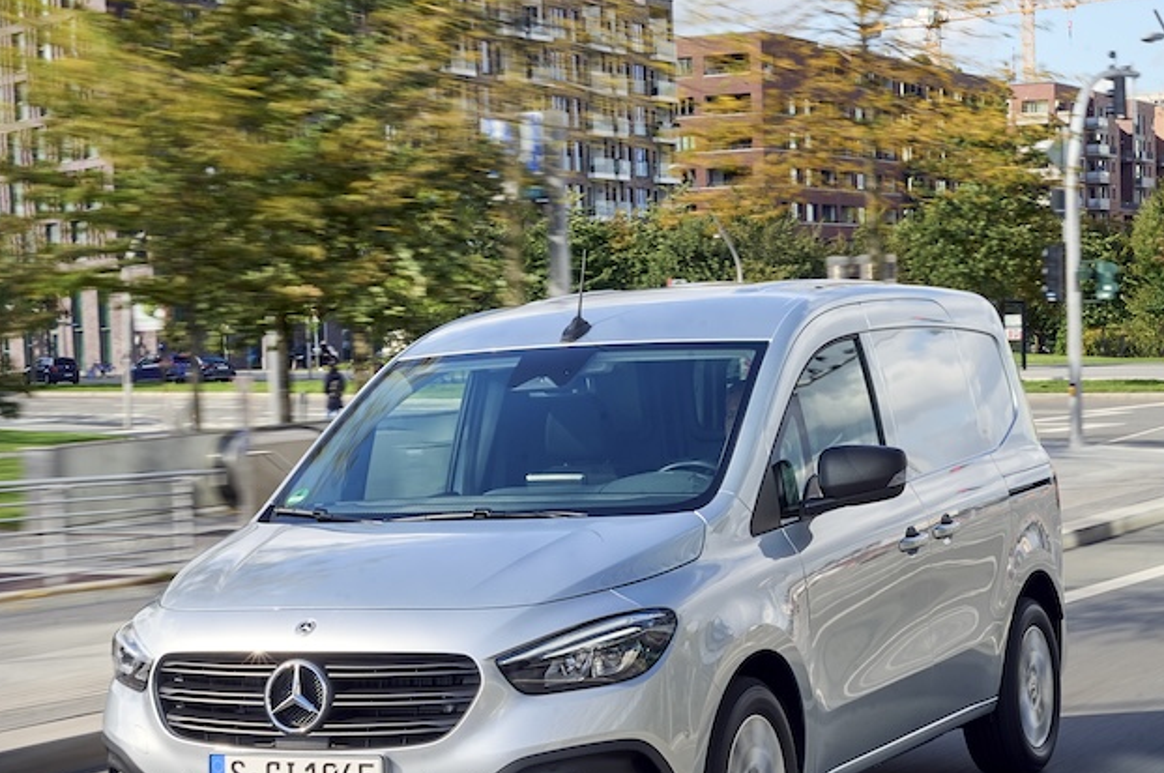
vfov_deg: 16.4
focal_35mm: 83
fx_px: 2680
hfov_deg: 24.5
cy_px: 528
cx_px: 511
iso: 100
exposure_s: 1/30
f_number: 22
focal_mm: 43
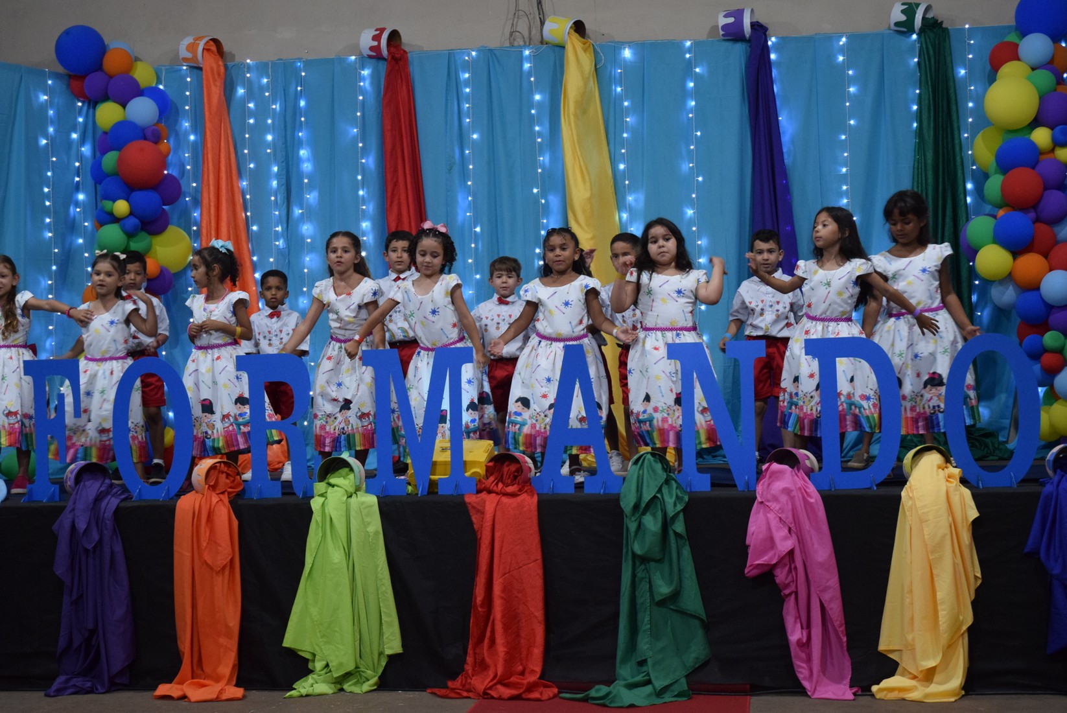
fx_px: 1691
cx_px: 534
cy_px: 356
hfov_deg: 35.0
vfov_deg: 23.8
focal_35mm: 57
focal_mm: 38
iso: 2000
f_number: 4.2
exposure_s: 1/60
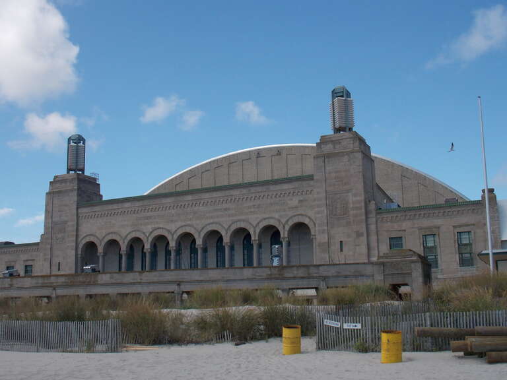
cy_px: 190
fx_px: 601
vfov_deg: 35.1
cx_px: 254
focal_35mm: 41
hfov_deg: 45.8
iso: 80
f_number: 3.6
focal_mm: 7.3
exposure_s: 1/800
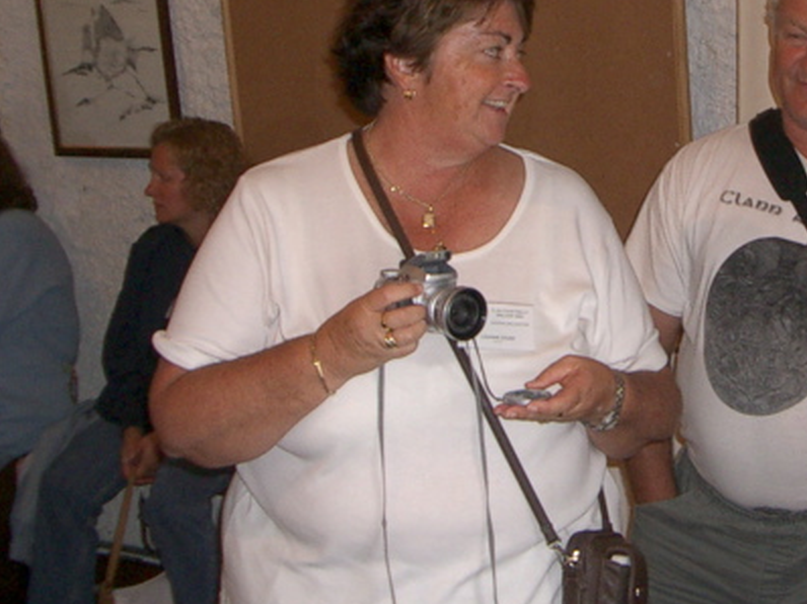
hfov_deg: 25.5
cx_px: 664
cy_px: 177
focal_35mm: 75
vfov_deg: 19.5
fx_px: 1747
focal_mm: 5.8
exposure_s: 1/40
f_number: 2.6
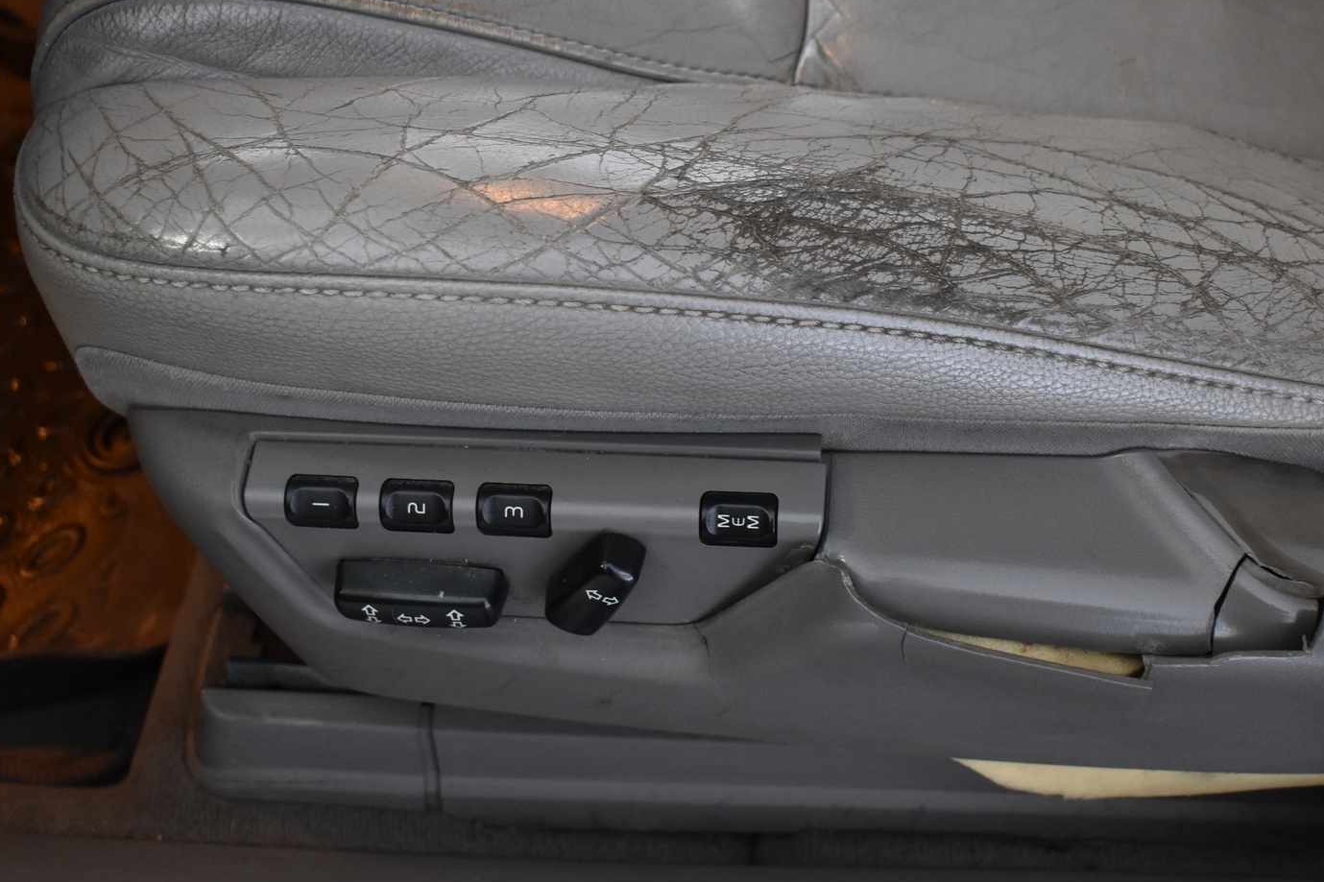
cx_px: 632
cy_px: 446
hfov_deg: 41.4
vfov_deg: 28.3
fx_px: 1750
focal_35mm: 48
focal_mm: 27
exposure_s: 1/13
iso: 1250
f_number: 5
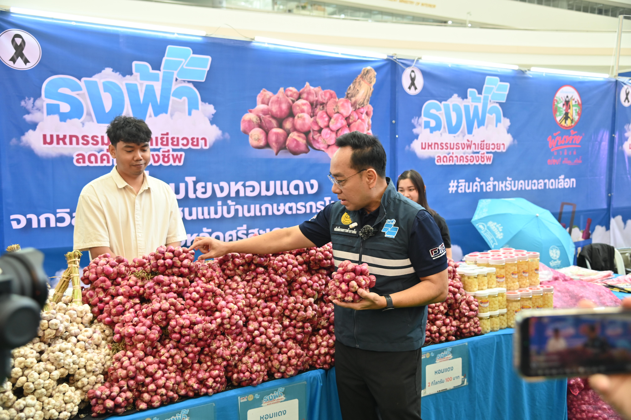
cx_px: 316
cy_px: 210
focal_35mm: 34
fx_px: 596
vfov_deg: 38.8
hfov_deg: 55.8
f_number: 4
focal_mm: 34
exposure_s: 1/100
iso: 1250
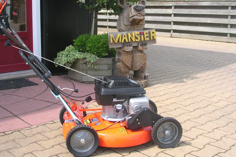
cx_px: 94
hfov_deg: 38.7
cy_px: 59
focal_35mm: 51
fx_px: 334
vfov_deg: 26.4
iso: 100
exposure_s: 1/180
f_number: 4.5
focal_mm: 5.6
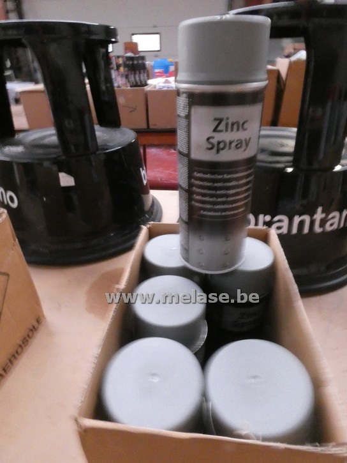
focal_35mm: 20
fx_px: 267
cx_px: 174
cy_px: 232
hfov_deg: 66.0
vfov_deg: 81.7
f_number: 8
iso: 1600
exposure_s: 1/13
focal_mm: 3.6
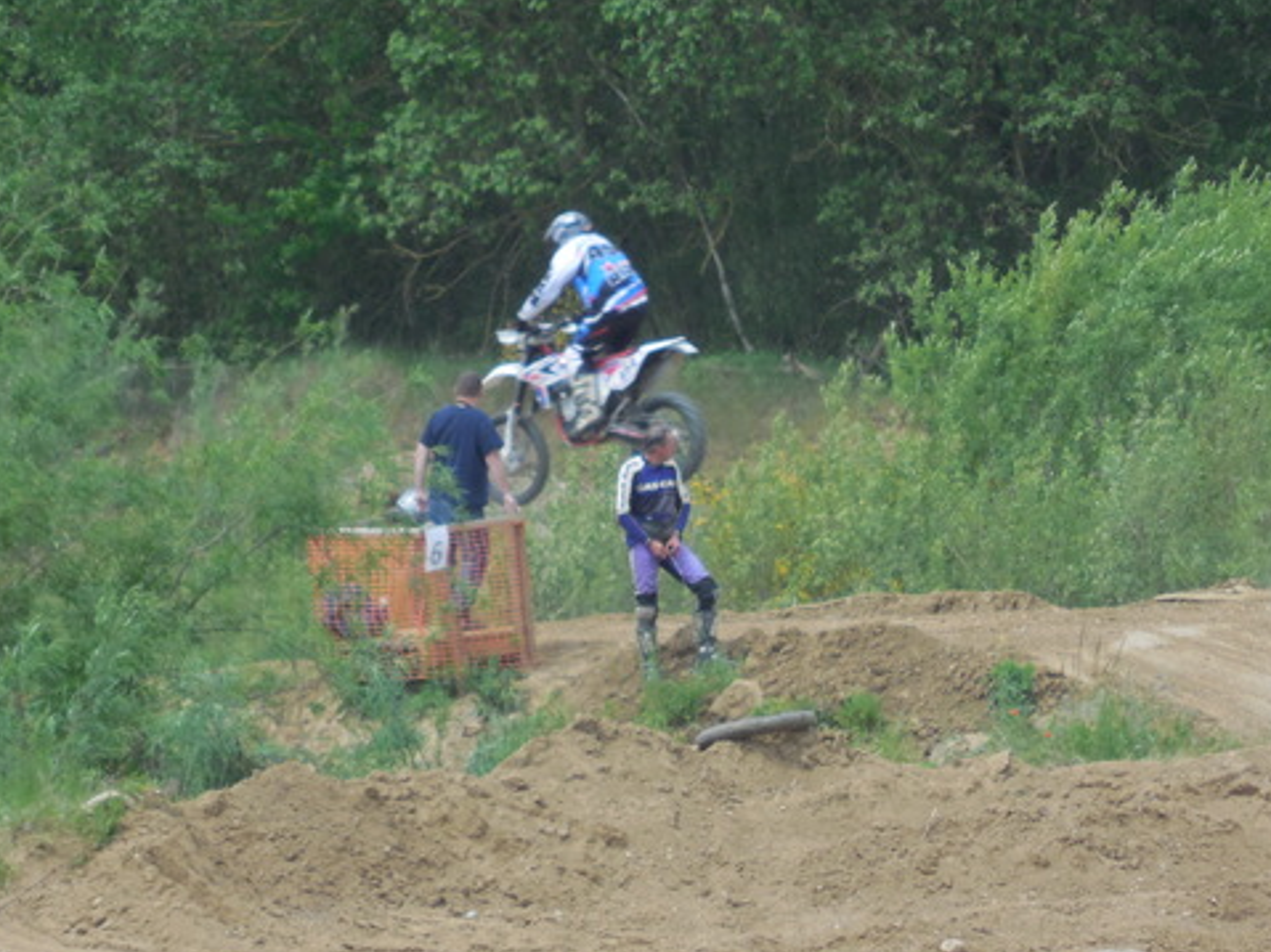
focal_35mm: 512
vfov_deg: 2.9
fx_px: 18794
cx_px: 515
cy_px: 394
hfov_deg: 3.9
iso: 125
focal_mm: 63
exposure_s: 1/320
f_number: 5.9
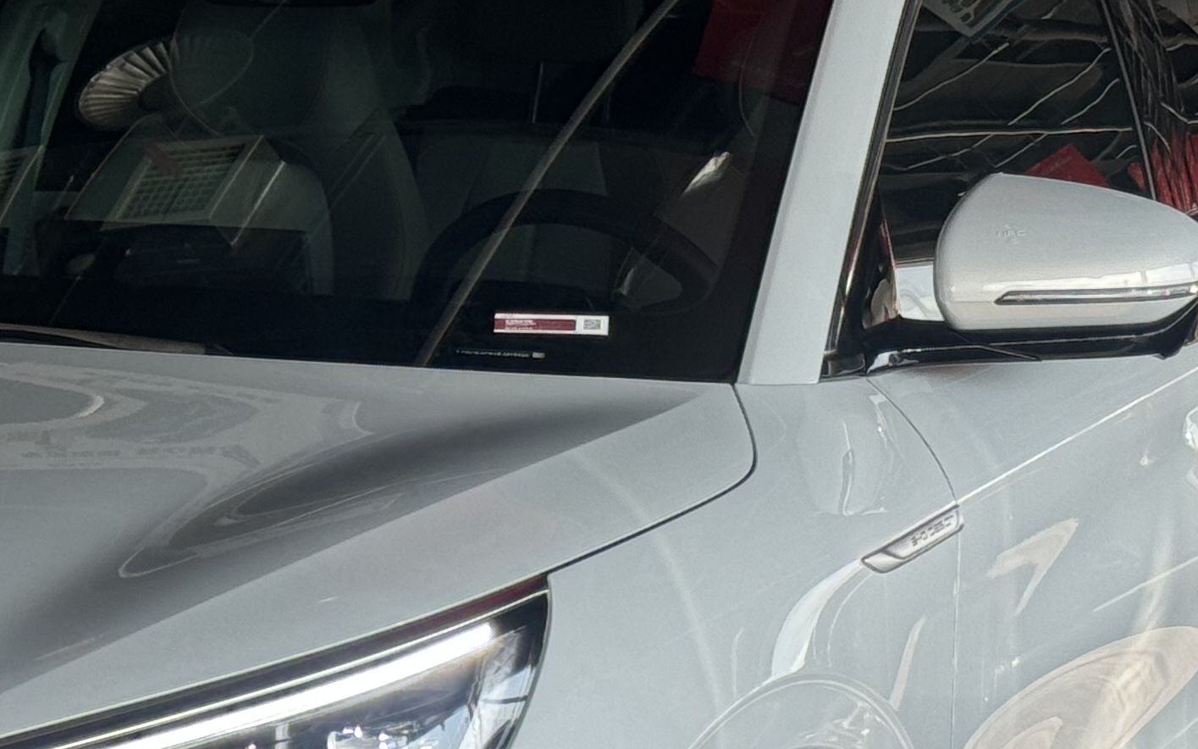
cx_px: 75
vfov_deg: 9.0
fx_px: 4734
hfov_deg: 14.3
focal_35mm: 145
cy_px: 545
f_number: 1.78
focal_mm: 6.76
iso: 64
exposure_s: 1/279
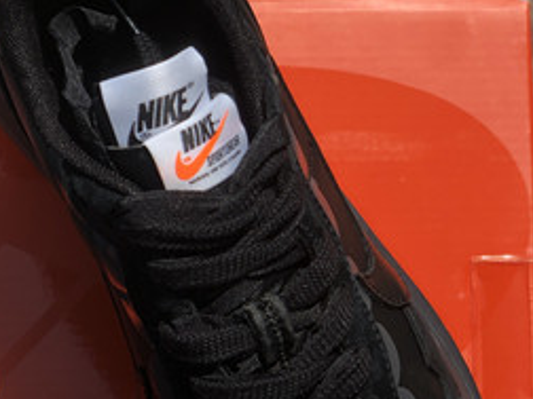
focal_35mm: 153
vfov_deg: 9.7
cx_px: -38
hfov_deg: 12.7
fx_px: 2356
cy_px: 364
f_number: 2.4
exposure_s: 1/666
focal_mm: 6
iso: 16
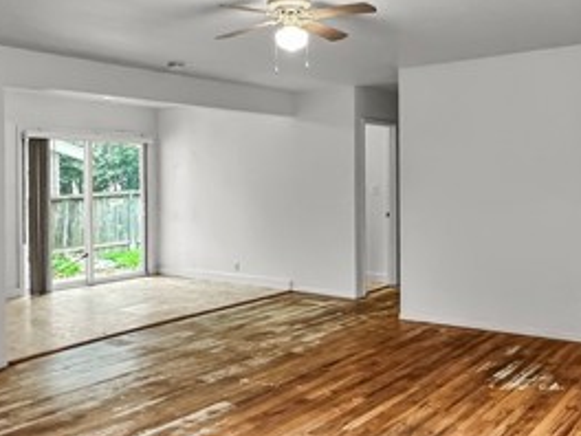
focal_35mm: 34
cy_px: 324
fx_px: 571
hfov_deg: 53.7
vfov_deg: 40.7
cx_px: 337
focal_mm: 2.22
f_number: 2.2
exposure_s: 1/100
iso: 250
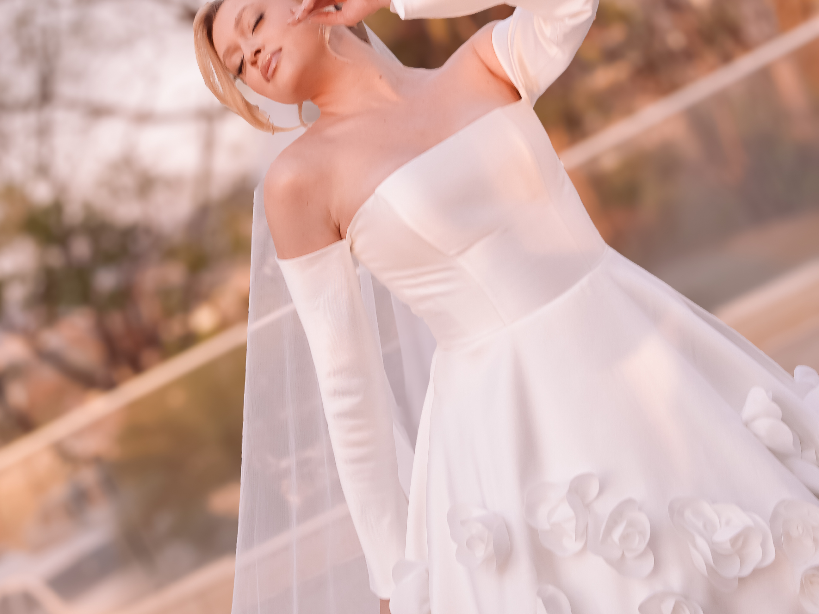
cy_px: 130
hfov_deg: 25.7
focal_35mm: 76
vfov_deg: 19.2
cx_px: 405
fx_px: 1798
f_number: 4
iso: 200
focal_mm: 35
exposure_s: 1/250
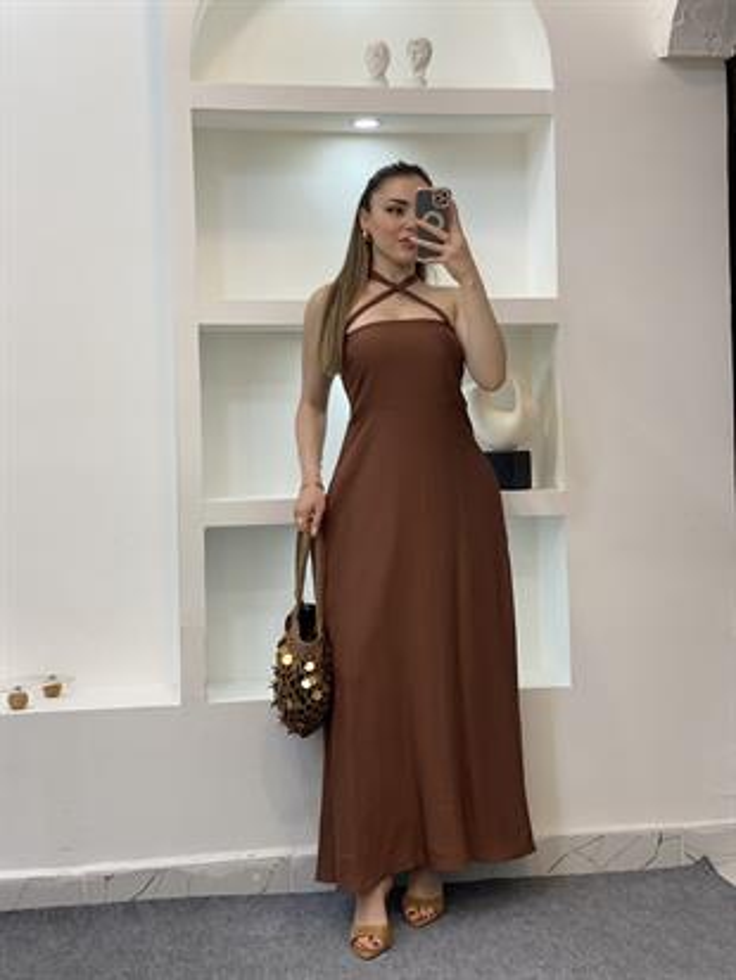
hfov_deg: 28.0
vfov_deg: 36.8
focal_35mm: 52
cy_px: 490
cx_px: 368
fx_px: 1473
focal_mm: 6
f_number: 2
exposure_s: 1/100
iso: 80
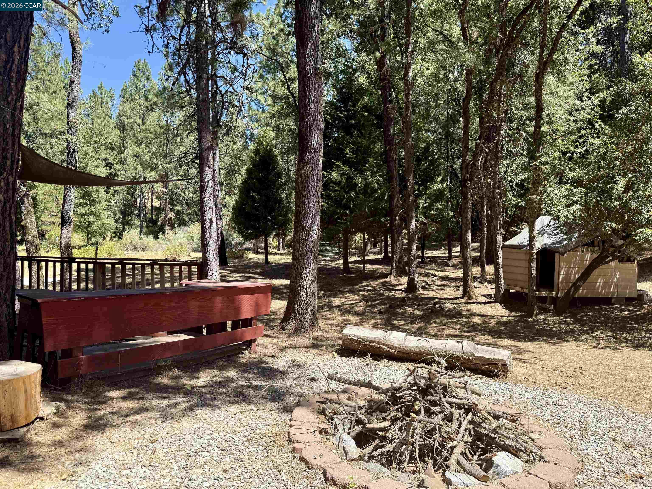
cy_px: 244
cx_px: 326
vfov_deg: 56.8
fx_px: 452
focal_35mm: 24
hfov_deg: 71.6
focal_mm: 6.76
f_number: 1.78
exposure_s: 1/1361
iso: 80
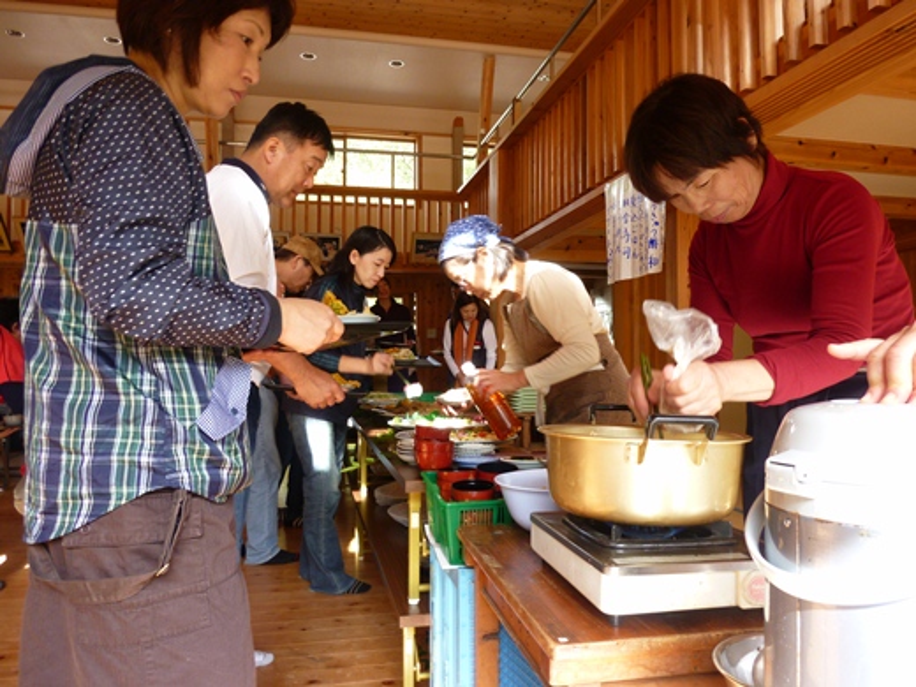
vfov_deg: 54.9
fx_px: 662
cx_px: 458
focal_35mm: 25
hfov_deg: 69.4
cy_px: 344
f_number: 3.3
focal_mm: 4.5
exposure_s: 1/30
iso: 125
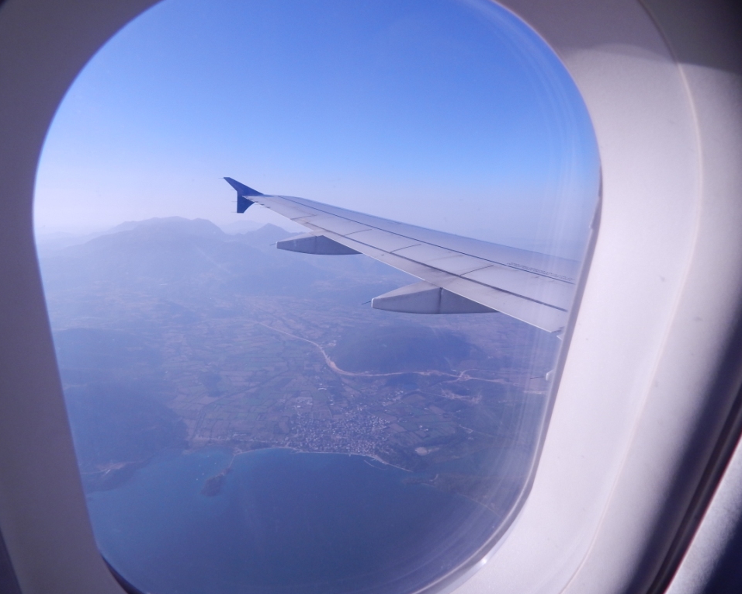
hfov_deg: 72.6
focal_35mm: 23
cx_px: 366
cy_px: 297
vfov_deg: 60.9
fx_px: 505
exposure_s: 1/500
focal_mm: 4
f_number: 6
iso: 125
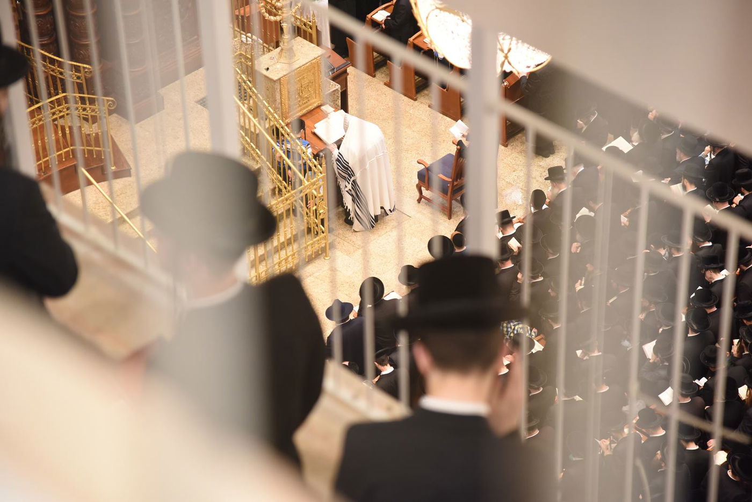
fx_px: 2298
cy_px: 251
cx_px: 376
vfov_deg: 12.5
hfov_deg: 18.6
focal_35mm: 110
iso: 2000
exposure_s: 1/100
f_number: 4
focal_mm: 110
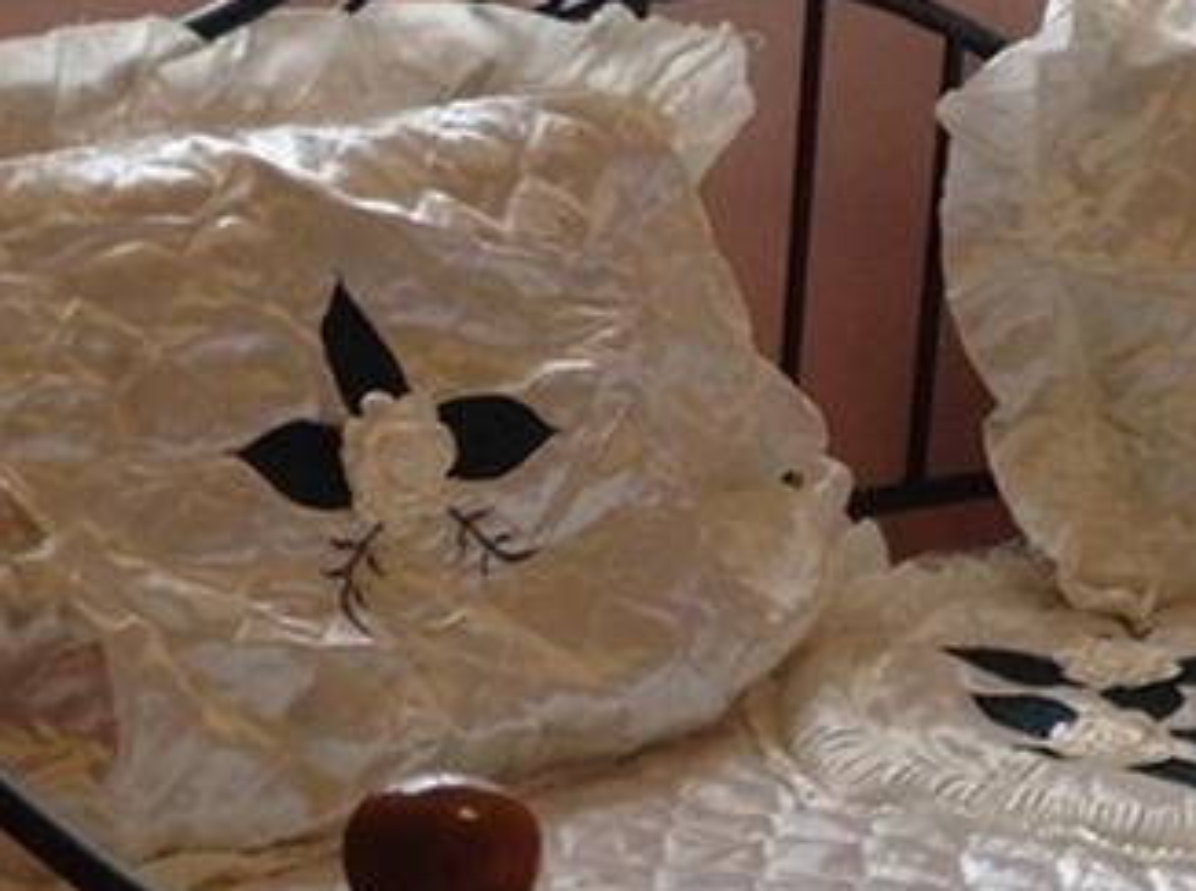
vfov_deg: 8.6
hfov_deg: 11.5
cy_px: 363
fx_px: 5930
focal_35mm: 172
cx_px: 994
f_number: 2.4
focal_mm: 4.28
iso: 50
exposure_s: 1/40
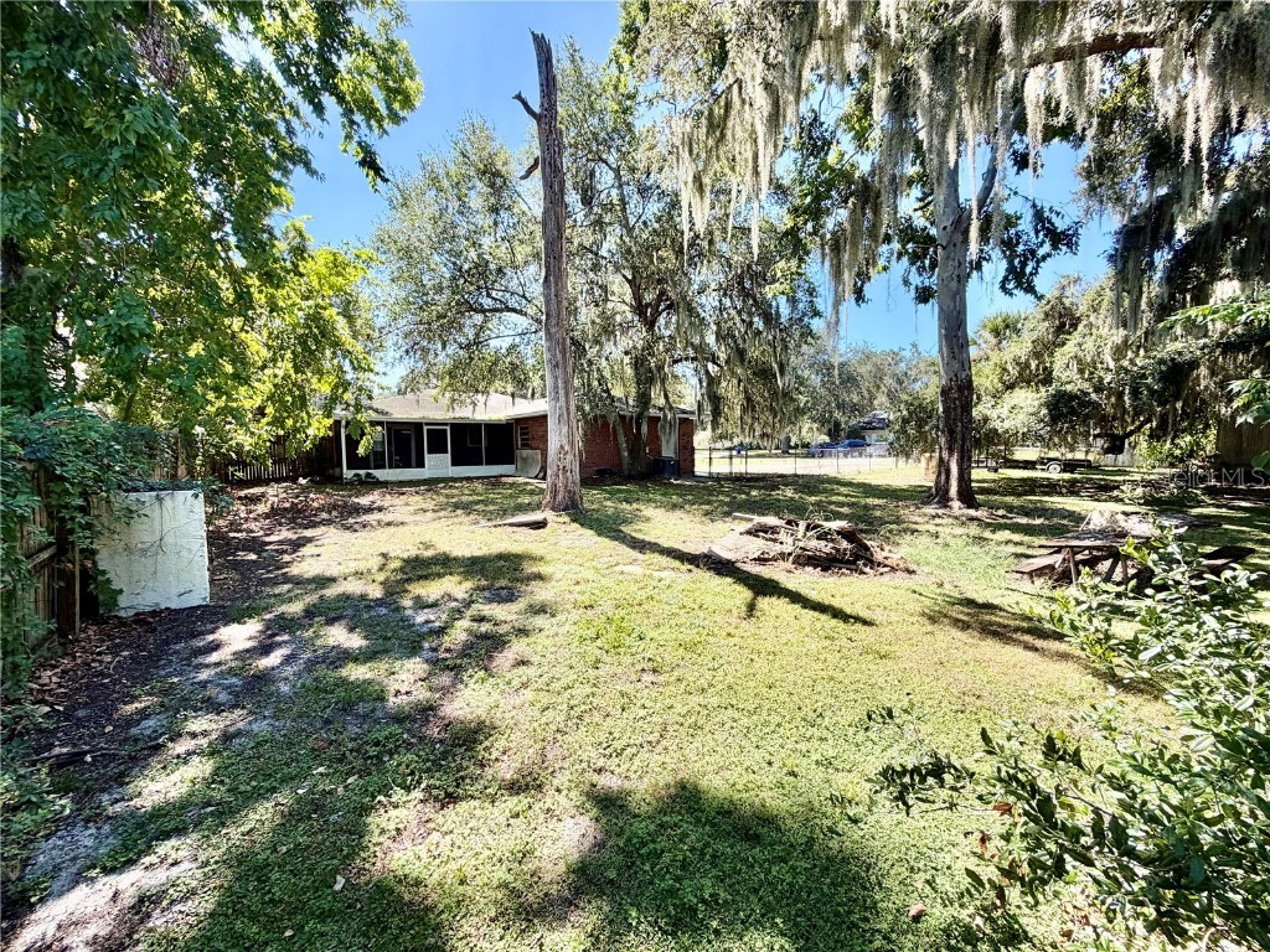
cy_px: 476
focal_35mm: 14
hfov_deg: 102.1
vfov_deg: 85.7
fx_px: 514
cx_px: 635
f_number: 2.2
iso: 50
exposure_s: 1/502
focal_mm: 2.22
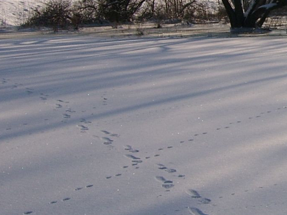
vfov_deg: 14.8
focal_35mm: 99
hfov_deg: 18.8
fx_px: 821
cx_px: 336
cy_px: 37
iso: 50
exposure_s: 1/594
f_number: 5.8
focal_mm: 5.95
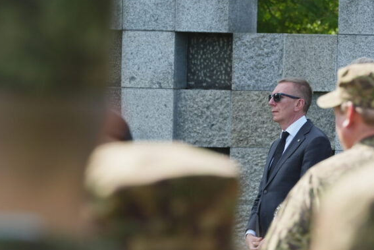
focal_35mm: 319
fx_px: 3315
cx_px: 225
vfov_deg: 4.3
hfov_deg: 6.5
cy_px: 137
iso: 640
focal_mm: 177
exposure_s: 1/400
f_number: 8
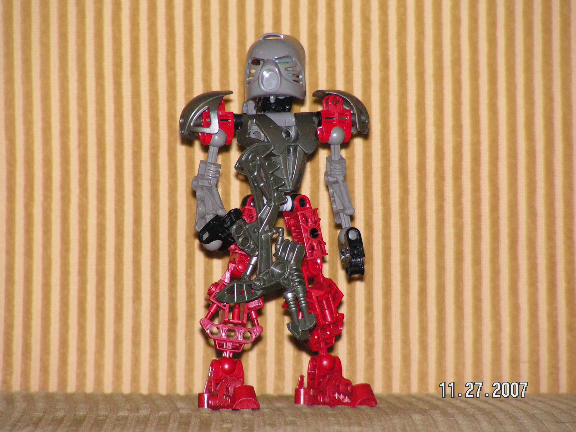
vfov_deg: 5.9
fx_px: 4193
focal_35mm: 252
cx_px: 288
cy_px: 216
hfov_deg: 7.9
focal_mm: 42.1
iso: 200
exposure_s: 1/250
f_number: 3.2
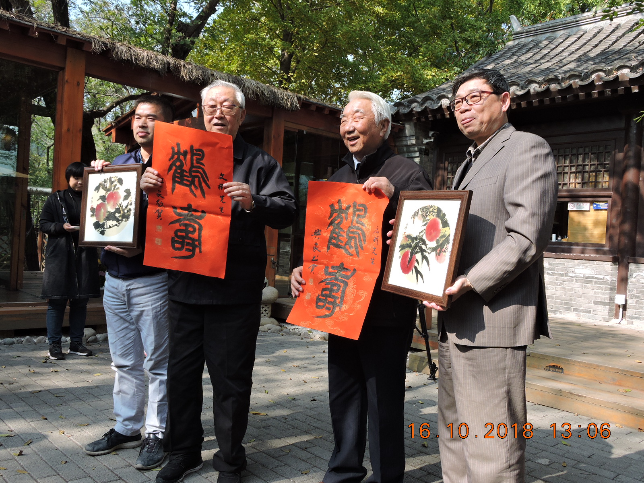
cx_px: 322
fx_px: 558
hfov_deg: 60.0
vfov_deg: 46.8
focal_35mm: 30
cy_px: 242
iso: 100
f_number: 3.5
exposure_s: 1/320
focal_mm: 5.4
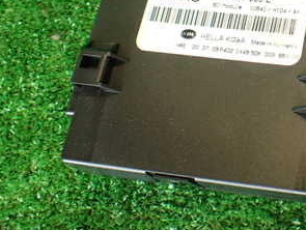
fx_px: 575
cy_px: 22
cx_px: 304
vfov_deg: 22.1
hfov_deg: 28.1
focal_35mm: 65
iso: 200
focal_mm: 5.79
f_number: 2.4
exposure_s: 1/50
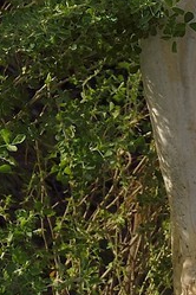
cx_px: 372
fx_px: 2727
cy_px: -544
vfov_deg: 5.8
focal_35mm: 334
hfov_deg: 4.1
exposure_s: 1/160
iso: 200
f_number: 9
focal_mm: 52
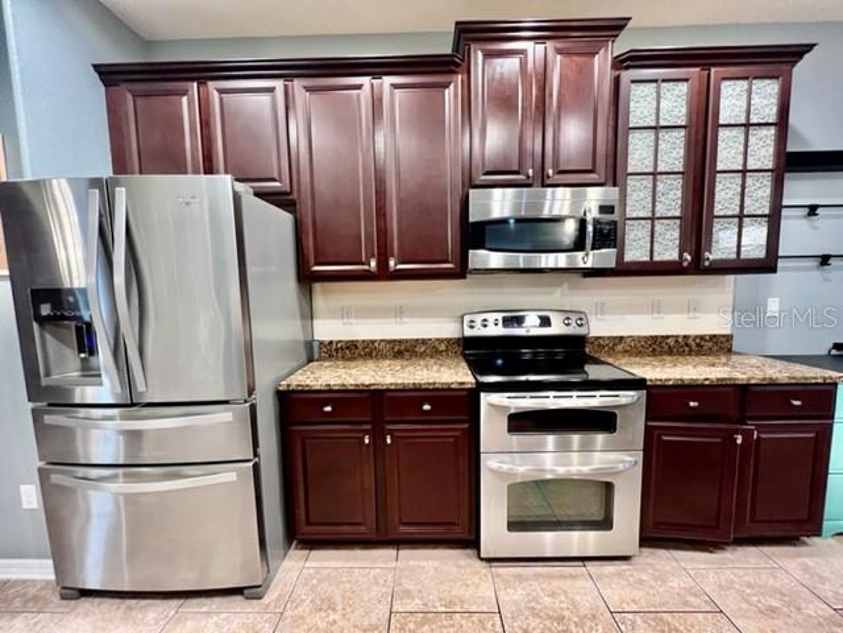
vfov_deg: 89.9
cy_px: 316
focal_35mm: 13
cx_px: 422
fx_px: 317
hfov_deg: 106.2
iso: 640
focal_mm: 1.57
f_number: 1.8
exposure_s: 1/60
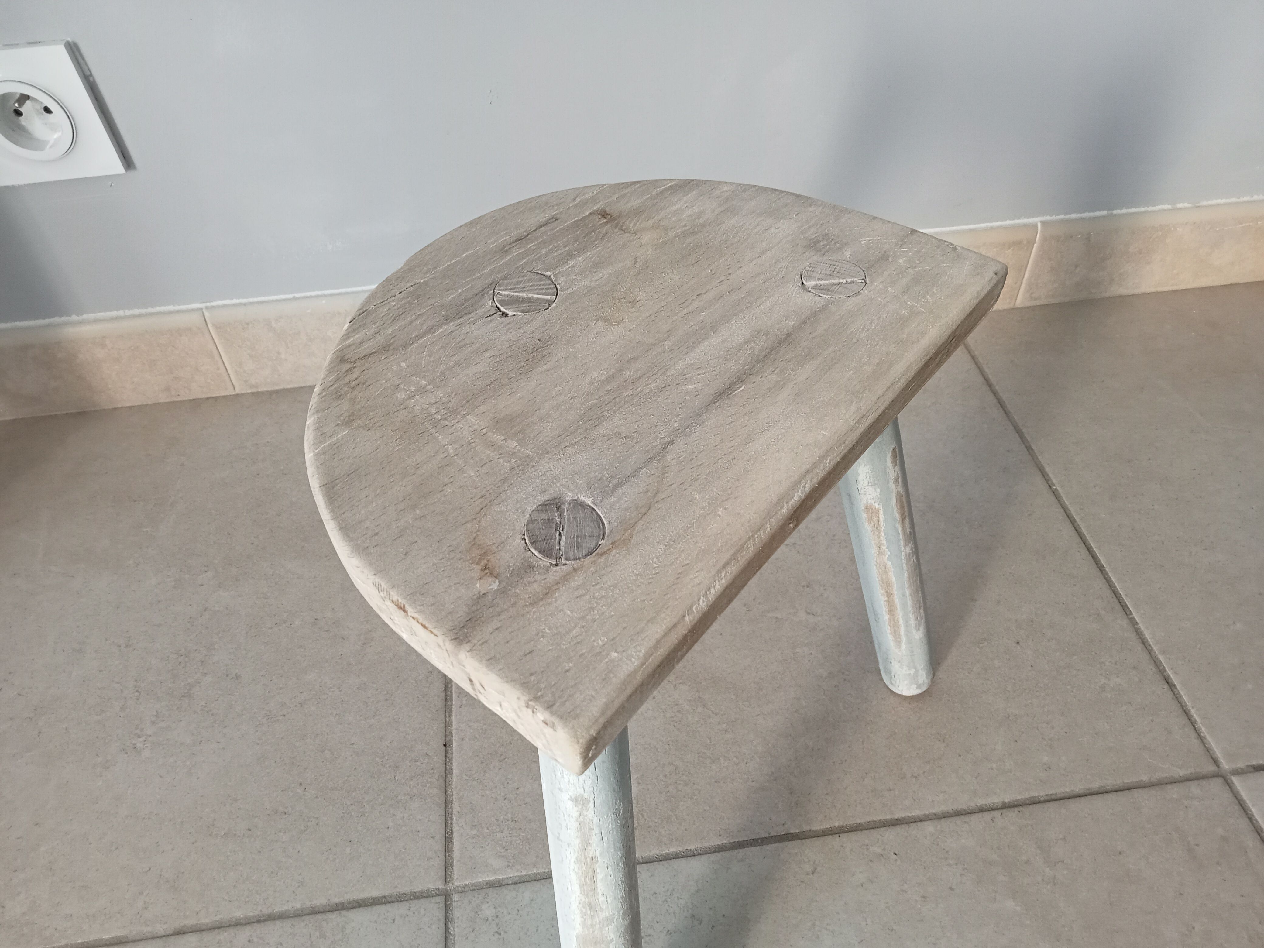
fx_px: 1022
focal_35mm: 28
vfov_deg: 49.7
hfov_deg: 63.4
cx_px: 632
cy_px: 474
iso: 457
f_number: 2.2
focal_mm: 3.46
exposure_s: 1/33.3
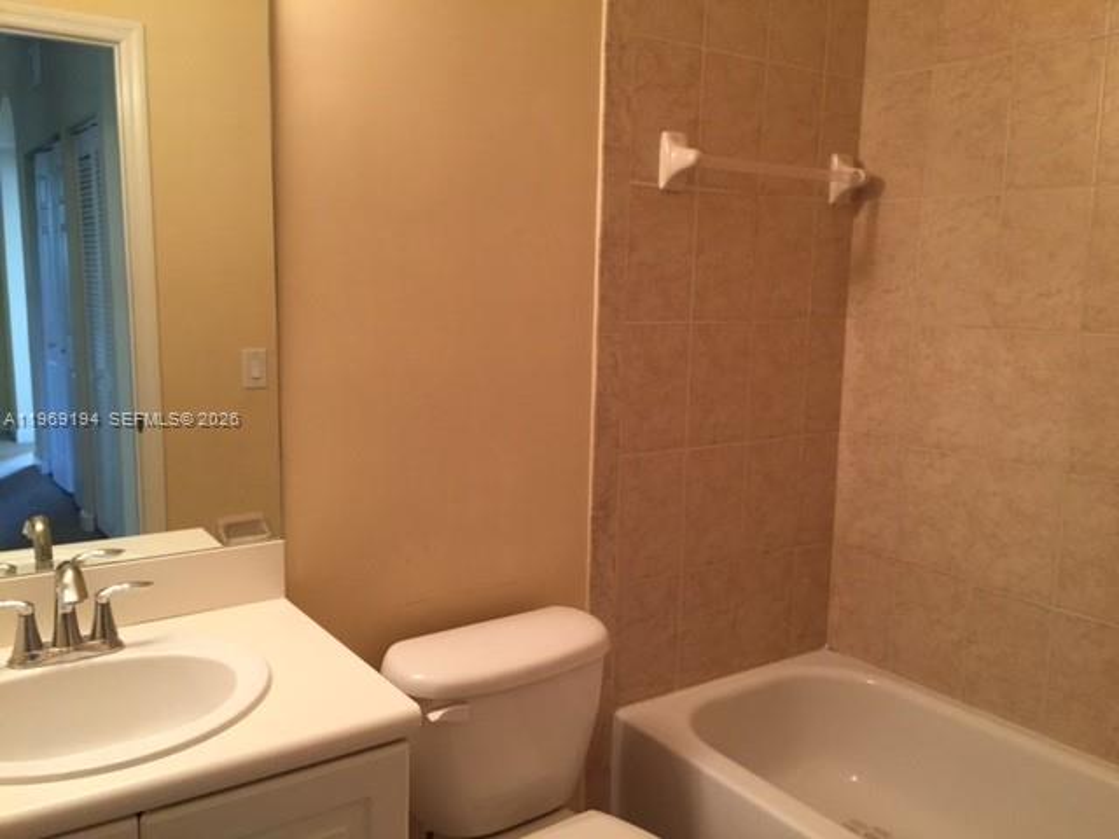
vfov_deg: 48.2
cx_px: 560
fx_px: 937
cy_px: 420
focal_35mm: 29
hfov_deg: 61.7
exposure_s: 1/30
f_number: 2.2
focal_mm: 4.15
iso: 125
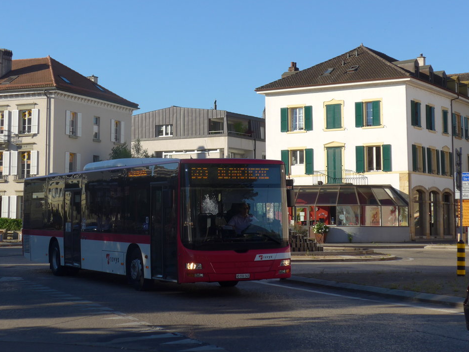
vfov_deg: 19.6
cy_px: 138
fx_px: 1016
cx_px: 189
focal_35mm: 75
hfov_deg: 25.9
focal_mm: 12
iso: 80
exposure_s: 1/800
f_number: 3.5
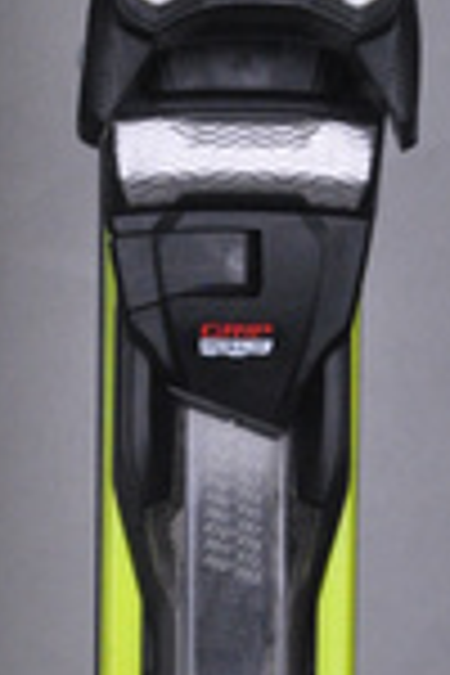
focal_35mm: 336
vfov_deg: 6.1
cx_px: -34
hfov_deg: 4.1
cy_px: 846
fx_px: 6309
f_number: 9.5
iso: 3200
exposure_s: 1/125
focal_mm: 75
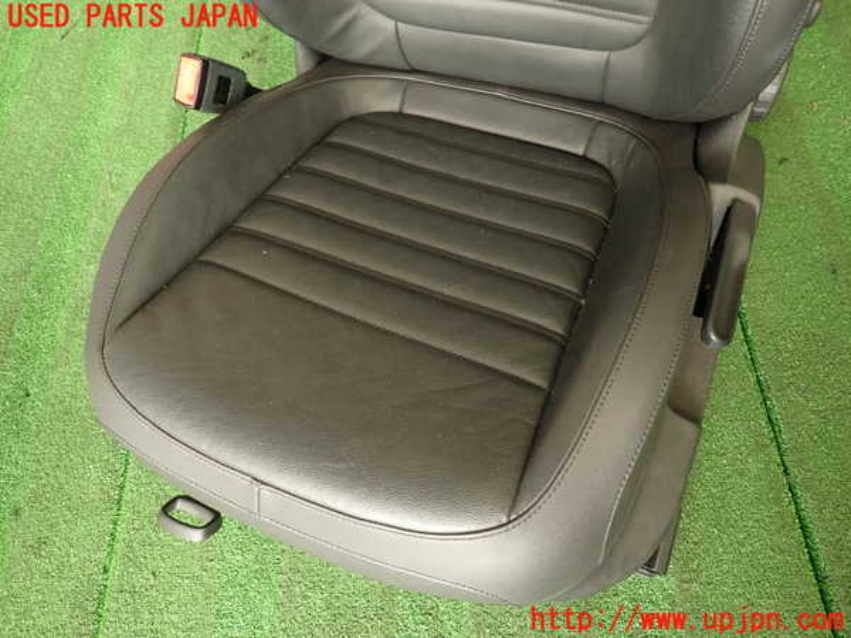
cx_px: 426
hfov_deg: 69.4
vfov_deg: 54.9
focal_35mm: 25
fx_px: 615
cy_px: 319
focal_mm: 4.5
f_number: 2
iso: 200
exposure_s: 1/40
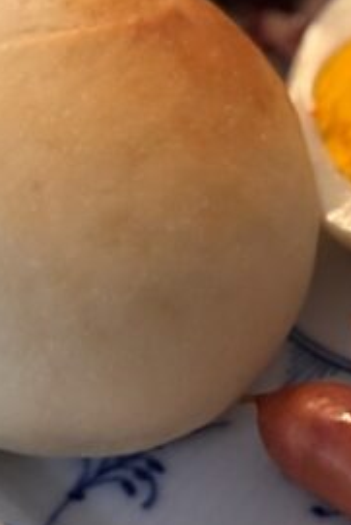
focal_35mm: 204
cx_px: 547
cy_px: -99
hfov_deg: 6.6
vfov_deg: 9.9
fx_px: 2979
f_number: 1.6
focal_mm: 5.96
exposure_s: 1/40
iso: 160
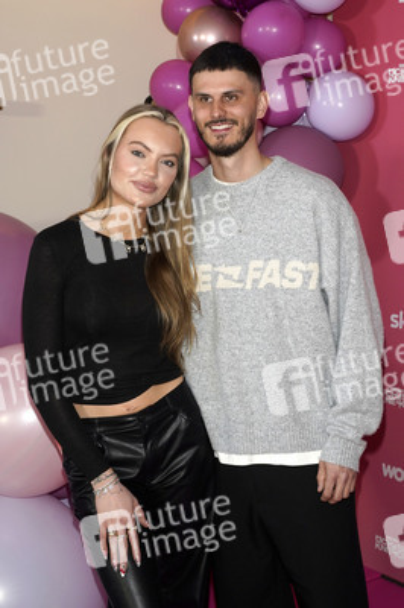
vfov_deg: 38.9
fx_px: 860
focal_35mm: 51
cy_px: 304
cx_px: 202
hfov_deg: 26.4
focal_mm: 51
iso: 640
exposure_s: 1/160
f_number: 6.3
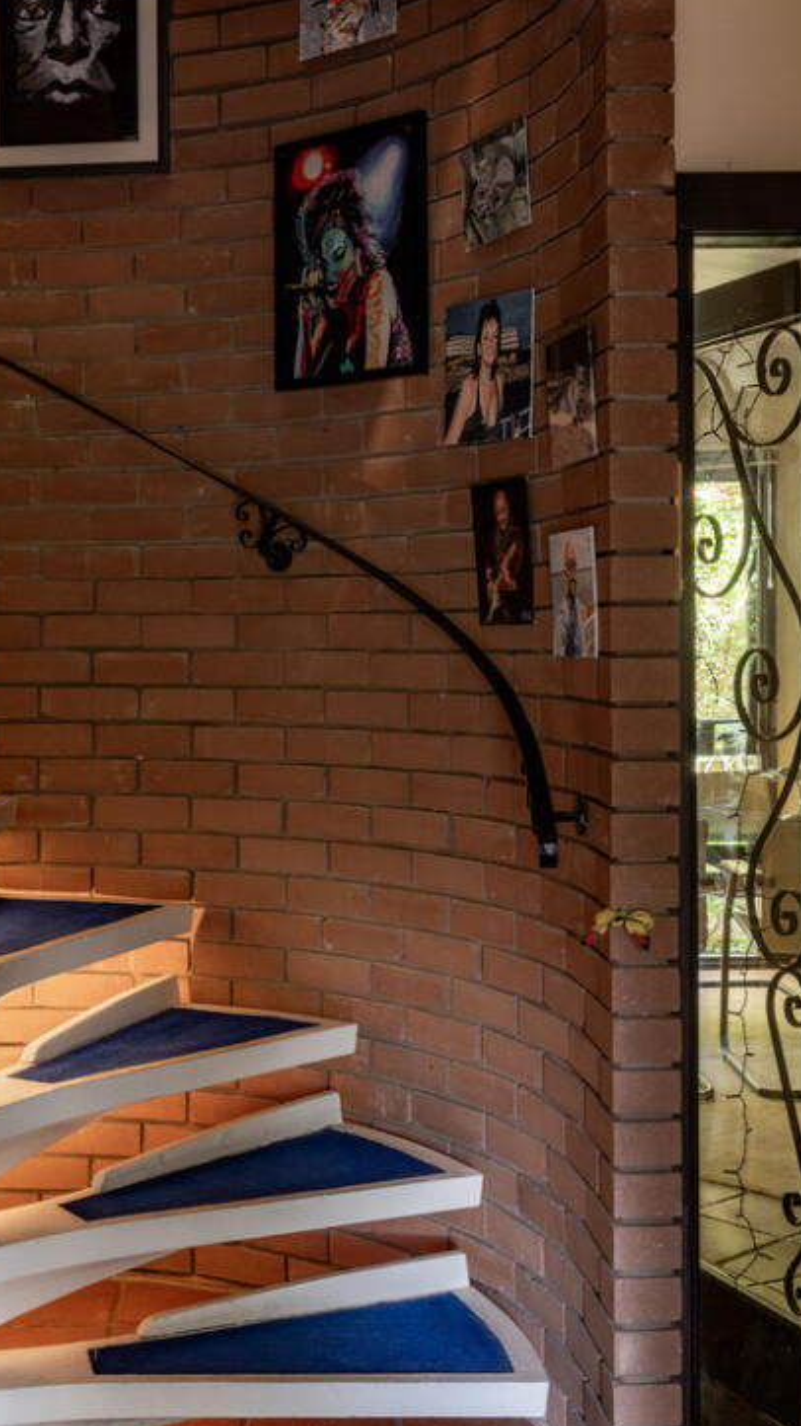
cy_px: 647
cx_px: 365
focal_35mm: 46
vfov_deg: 44.5
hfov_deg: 25.9
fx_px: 1739
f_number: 9
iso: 200
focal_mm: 31
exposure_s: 1/4
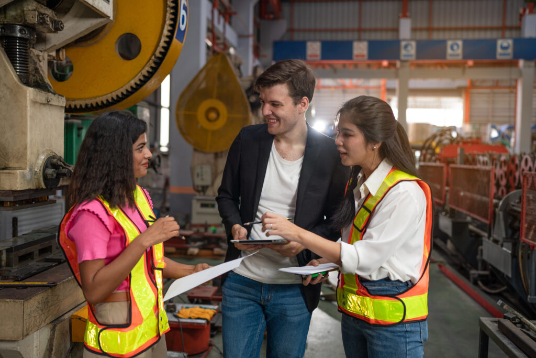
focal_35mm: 35
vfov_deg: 37.9
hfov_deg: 54.4
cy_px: 179
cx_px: 268
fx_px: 521
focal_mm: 35
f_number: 2
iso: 250
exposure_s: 1/125
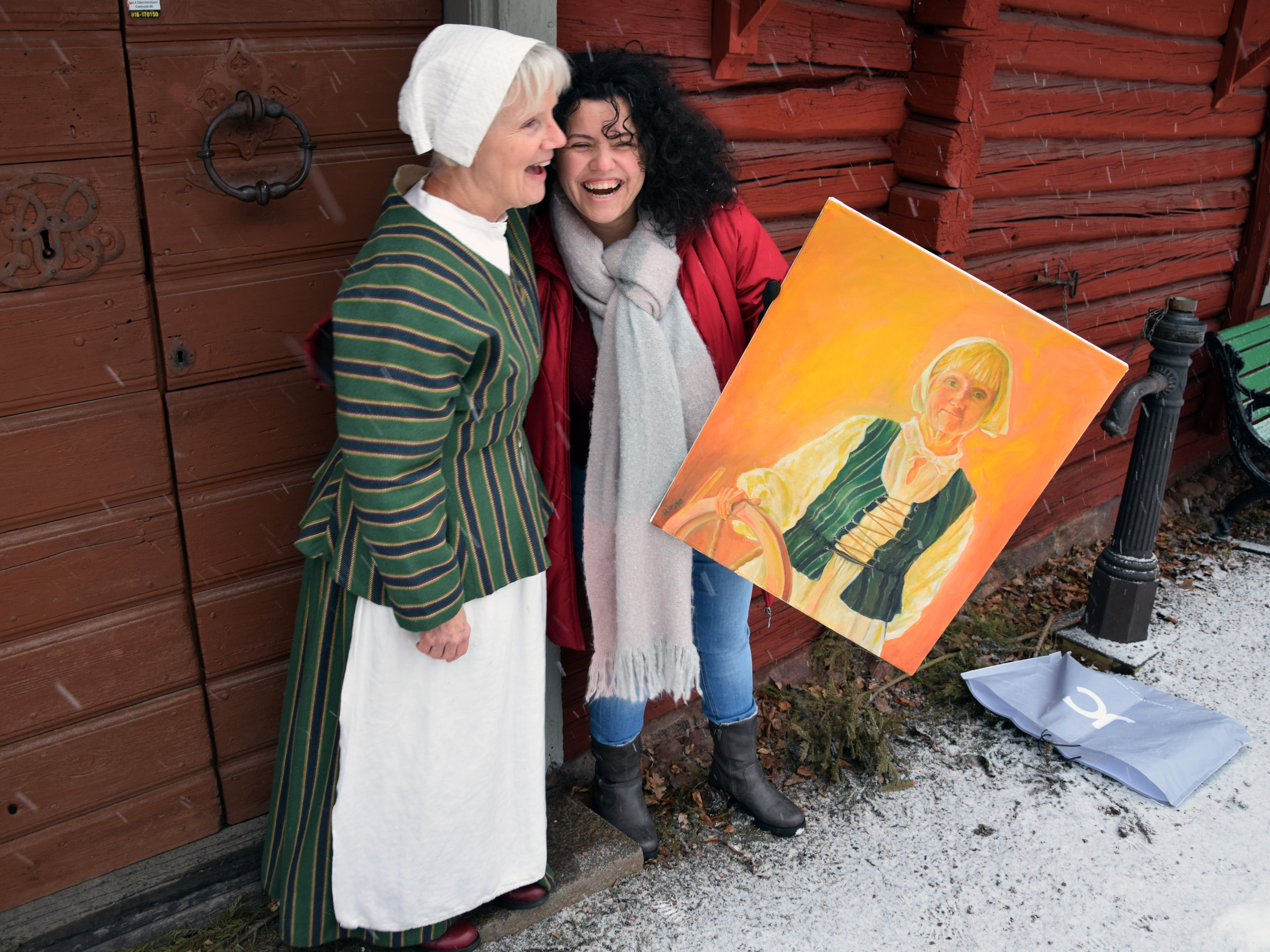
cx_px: 633
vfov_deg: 46.8
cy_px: 471
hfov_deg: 60.0
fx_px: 1101
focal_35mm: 30
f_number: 4.5
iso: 400
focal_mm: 18
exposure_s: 1/80
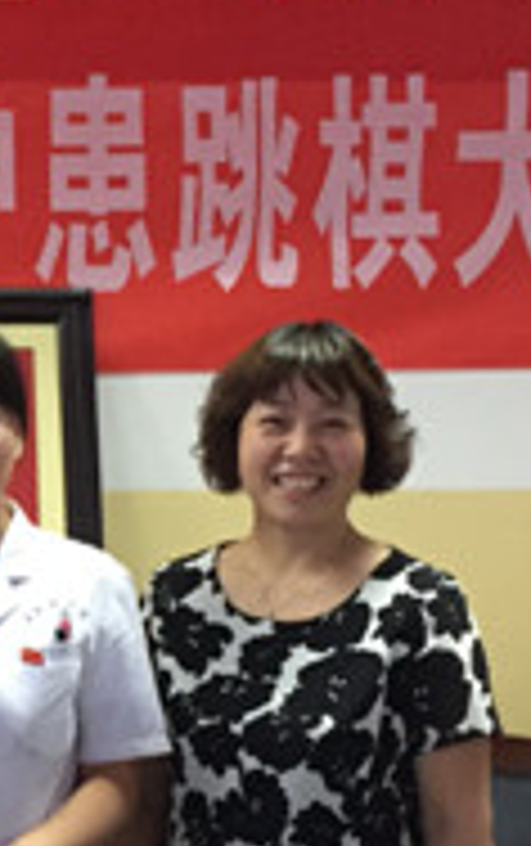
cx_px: -333
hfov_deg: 12.5
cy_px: 549
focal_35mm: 98
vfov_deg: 21.1
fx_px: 2262
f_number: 2.2
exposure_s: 1/33
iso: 250
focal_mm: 4.15
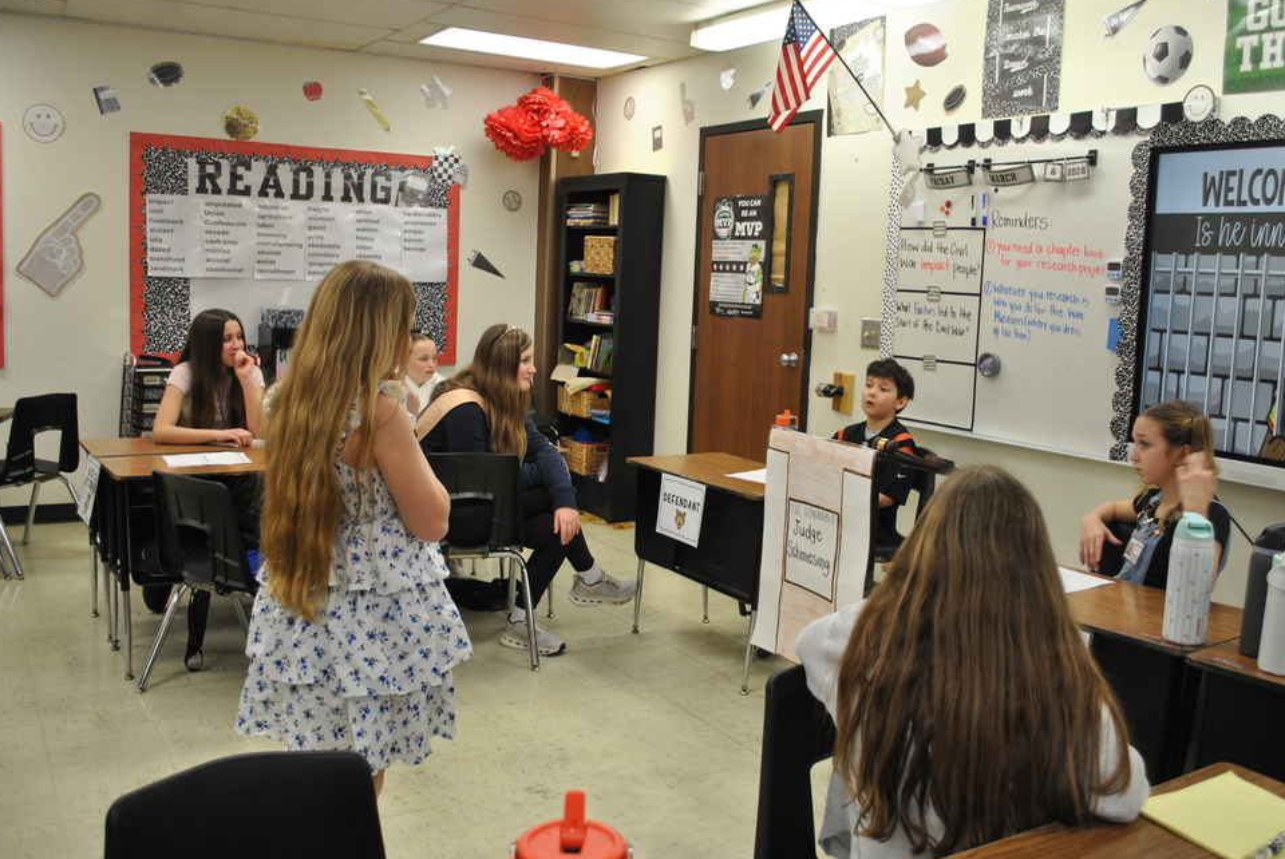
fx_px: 1143
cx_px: 667
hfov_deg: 58.7
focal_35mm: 32
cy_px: 429
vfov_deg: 41.2
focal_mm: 20
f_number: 3.8
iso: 200
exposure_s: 1/30
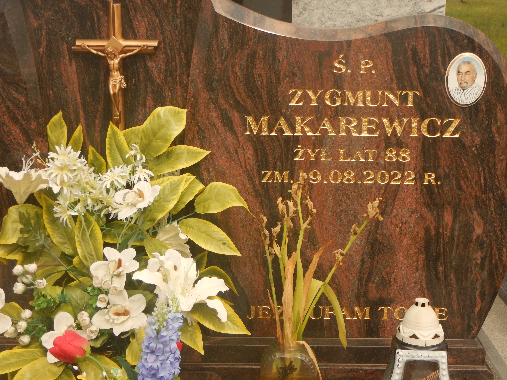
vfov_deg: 26.1
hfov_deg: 34.3
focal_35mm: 56
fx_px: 820
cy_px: 197
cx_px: 278
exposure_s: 1/800
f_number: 4.3
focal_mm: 8.5
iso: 125
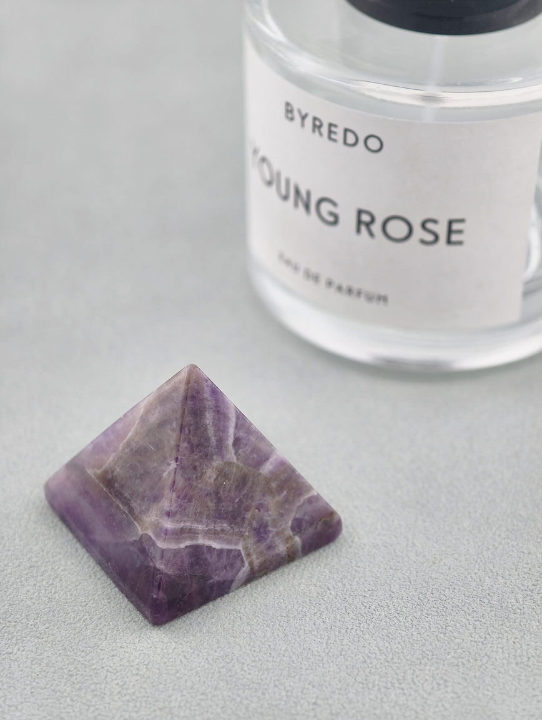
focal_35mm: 85
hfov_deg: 17.4
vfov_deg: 23.0
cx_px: 271
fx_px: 1770
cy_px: 360
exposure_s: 1/160
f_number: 2.67
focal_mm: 22.48
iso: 125
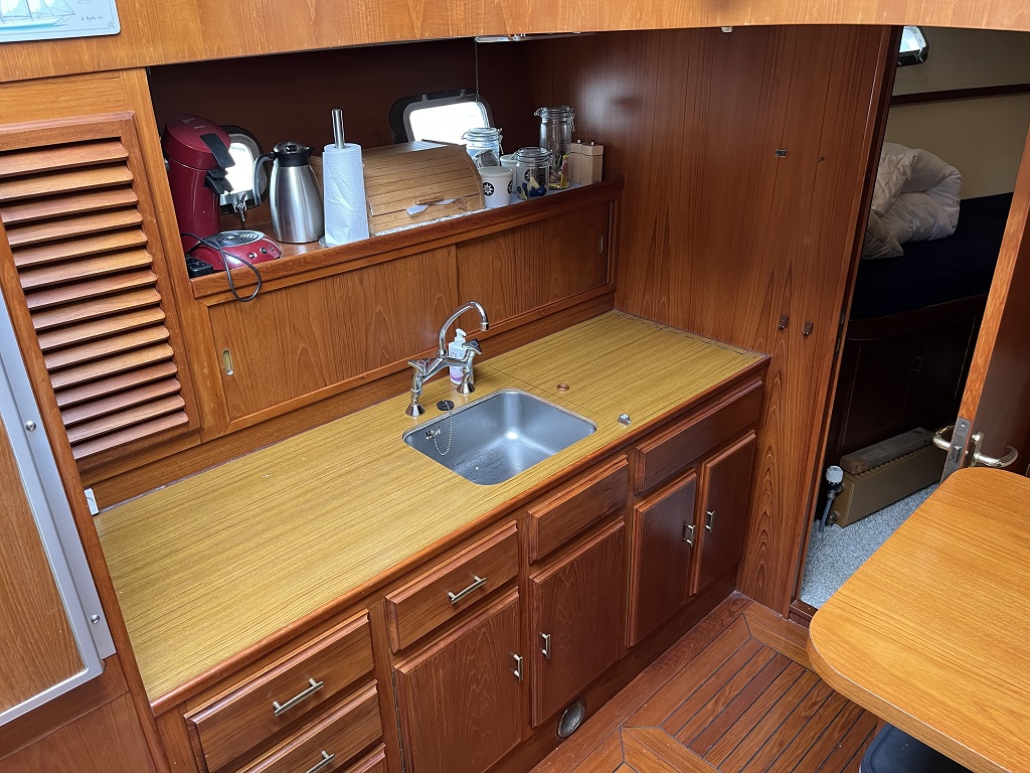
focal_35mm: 26
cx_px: 515
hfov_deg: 67.3
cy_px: 386
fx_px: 774
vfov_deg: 53.1
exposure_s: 1/90
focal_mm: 5.1
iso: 125
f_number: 1.6
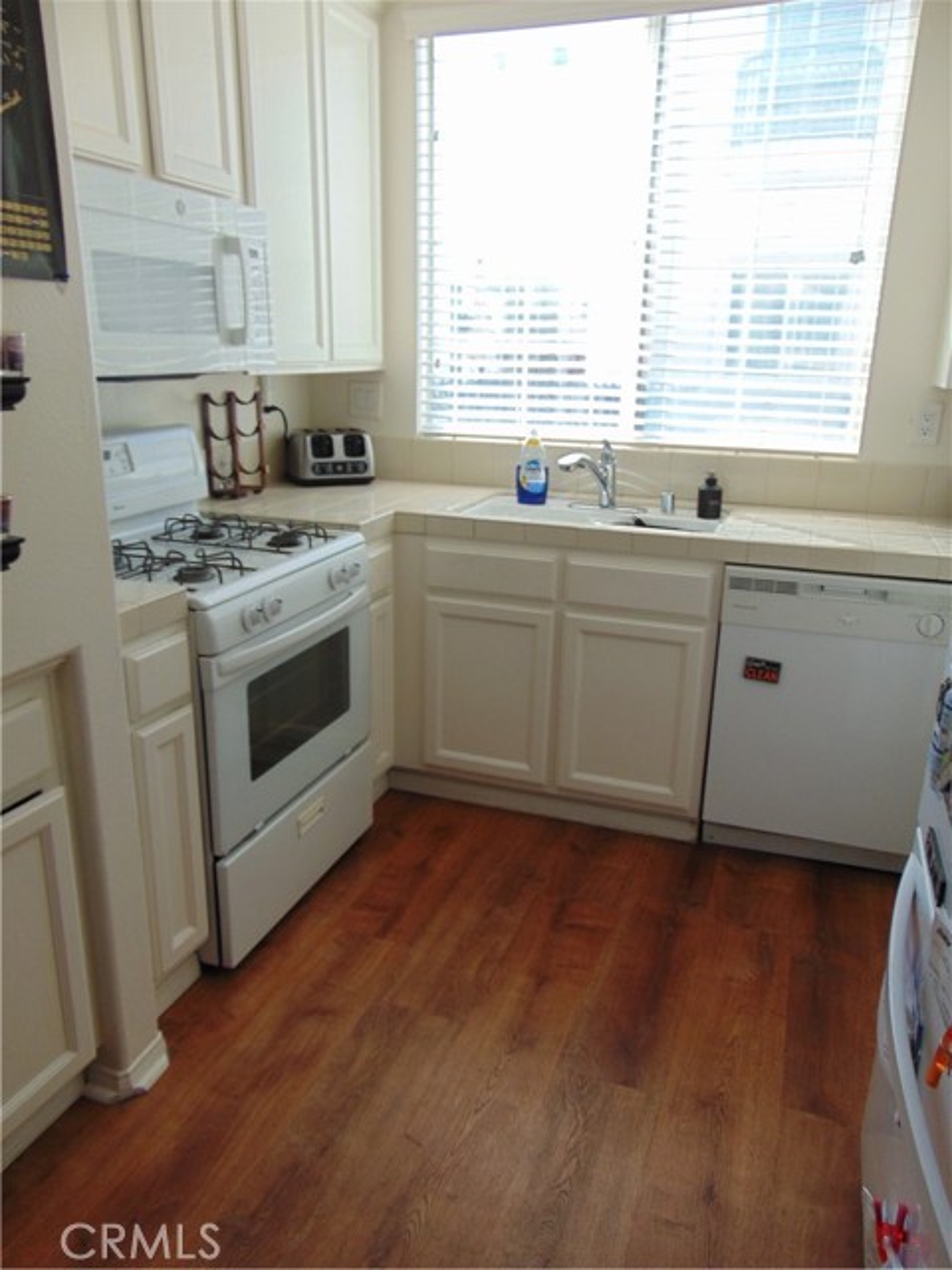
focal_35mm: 25
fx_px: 917
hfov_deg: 54.9
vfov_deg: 69.4
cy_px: 635
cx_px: 476
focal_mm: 4.5
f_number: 3
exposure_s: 1/160
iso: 80
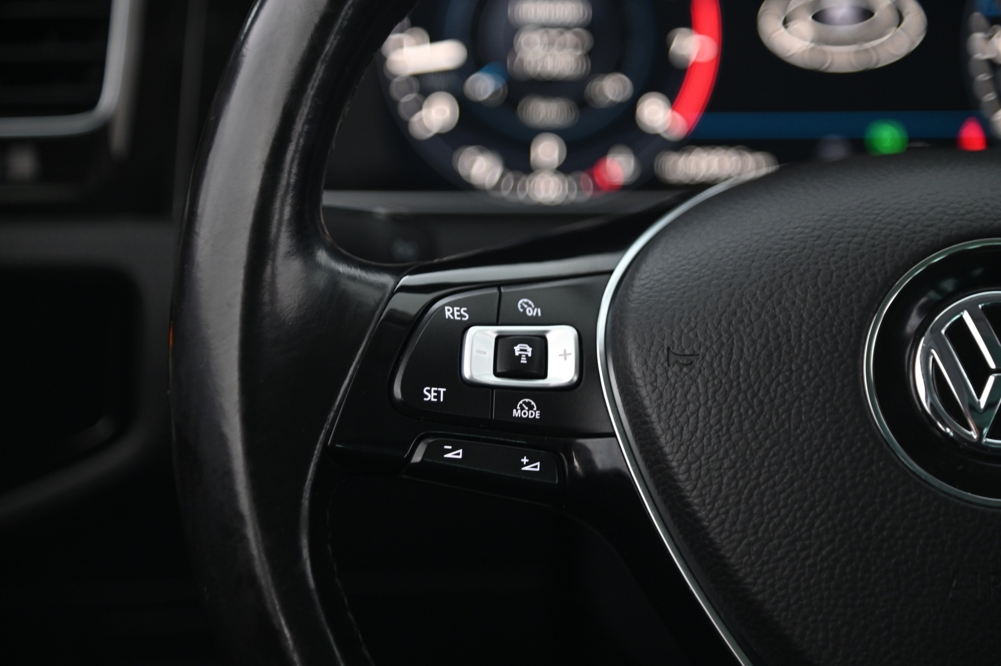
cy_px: 333
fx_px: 3334
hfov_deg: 17.1
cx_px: 500
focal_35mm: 120
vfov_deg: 11.4
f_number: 4
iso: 2000
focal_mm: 120
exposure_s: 1/15
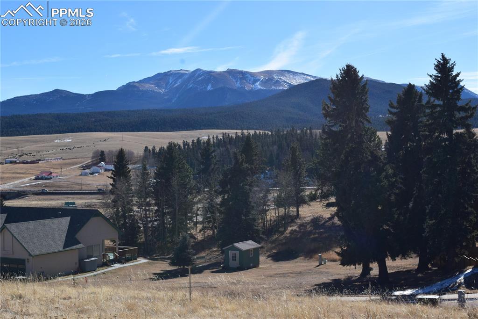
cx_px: 239
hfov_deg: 33.4
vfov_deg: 22.6
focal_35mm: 60
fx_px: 796
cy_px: 160
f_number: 11
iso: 360
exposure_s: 1/500
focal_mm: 40
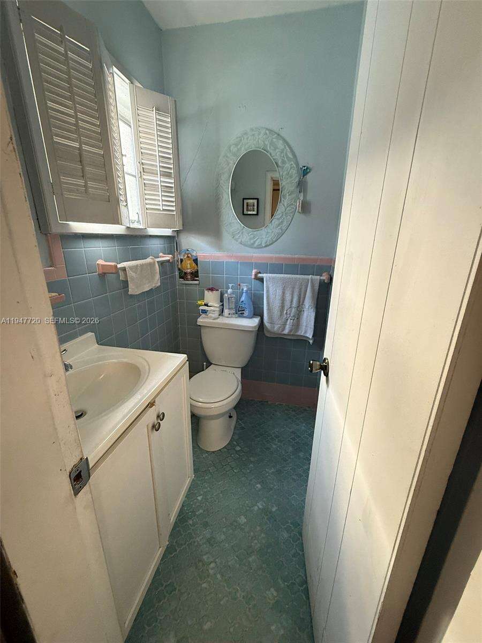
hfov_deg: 85.7
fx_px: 260
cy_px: 322
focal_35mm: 14
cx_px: 241
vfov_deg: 102.1
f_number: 2.2
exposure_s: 1/60
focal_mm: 2.22
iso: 400
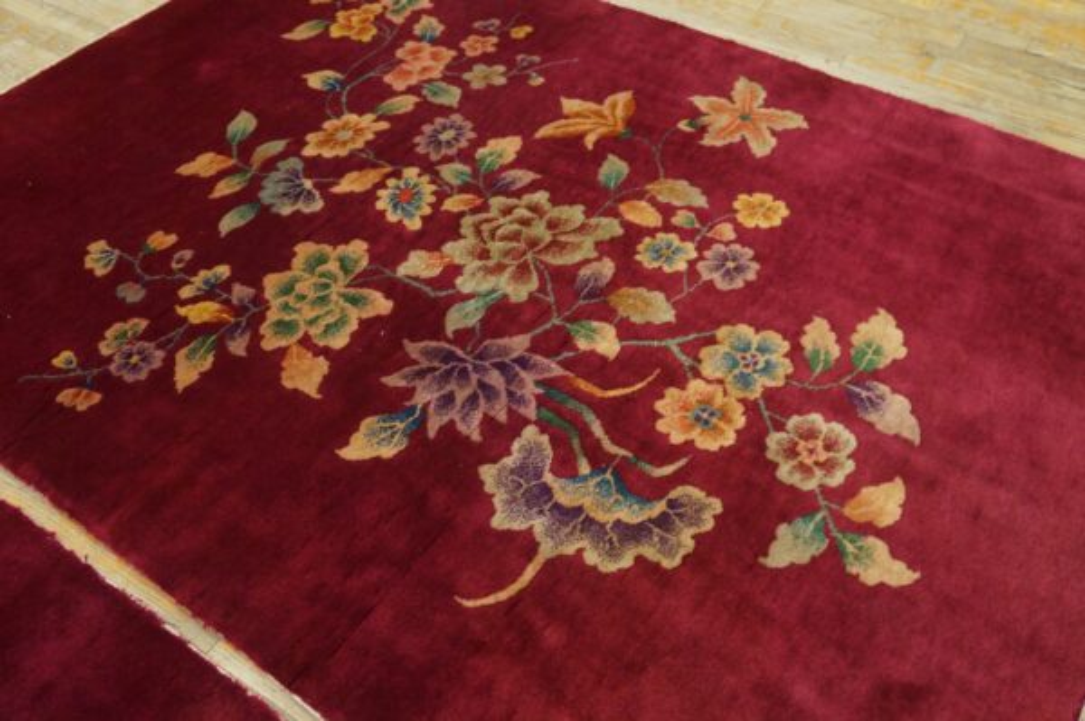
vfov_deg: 43.5
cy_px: 360
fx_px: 903
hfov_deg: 62.0
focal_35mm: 30
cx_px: 542
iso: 1600
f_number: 4
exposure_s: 1/60
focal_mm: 20
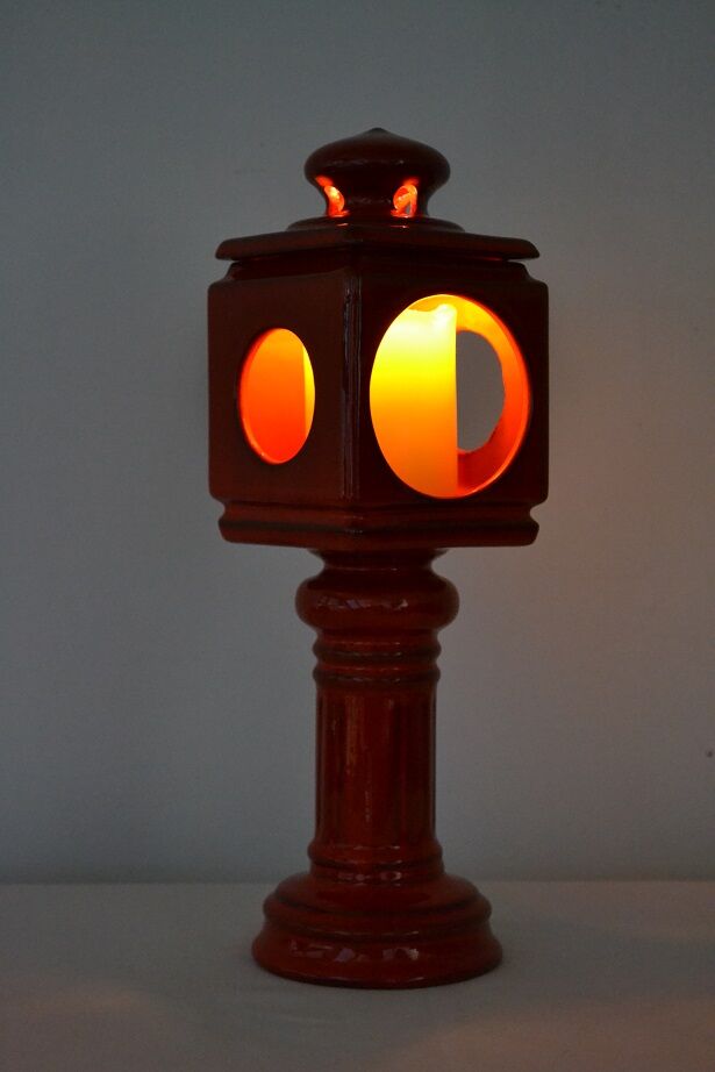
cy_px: 536
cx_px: 358
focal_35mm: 69
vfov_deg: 29.2
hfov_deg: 19.7
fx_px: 2055
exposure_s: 1/8
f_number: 5.3
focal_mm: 46
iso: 3200
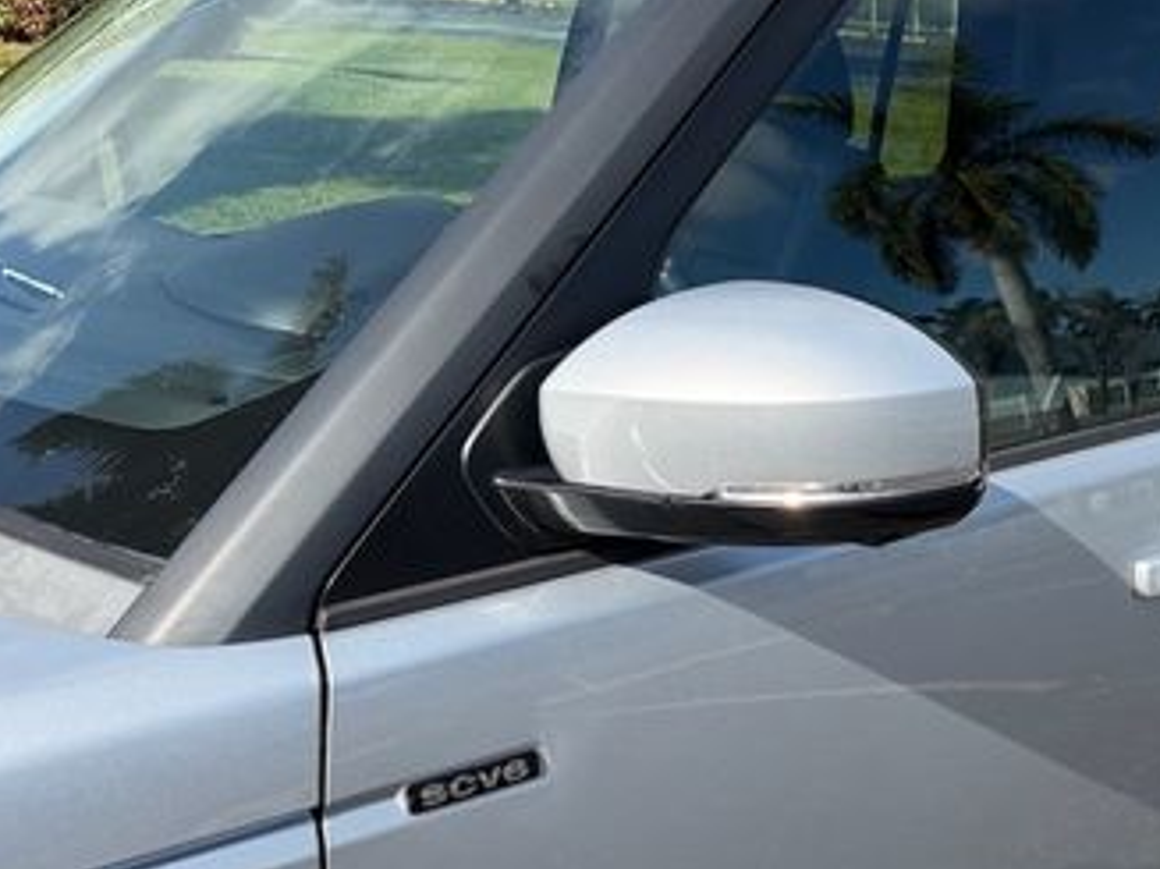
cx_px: 1011
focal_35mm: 47
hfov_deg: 38.1
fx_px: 1574
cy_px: 504
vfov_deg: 30.8
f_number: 1.78
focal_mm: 6.76
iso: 100
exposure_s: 1/3425
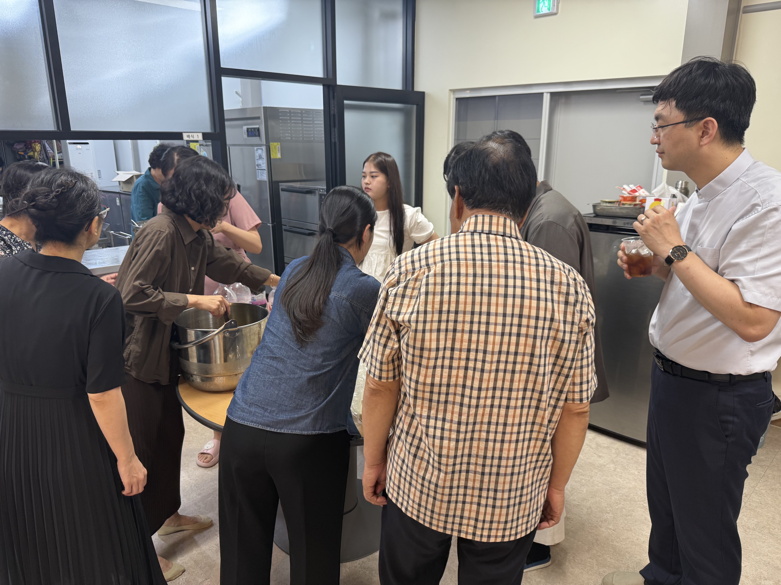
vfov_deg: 56.8
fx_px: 541
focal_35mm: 24
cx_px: 390
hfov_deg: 71.6
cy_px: 292
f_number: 1.78
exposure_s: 1/60
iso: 125
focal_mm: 6.76
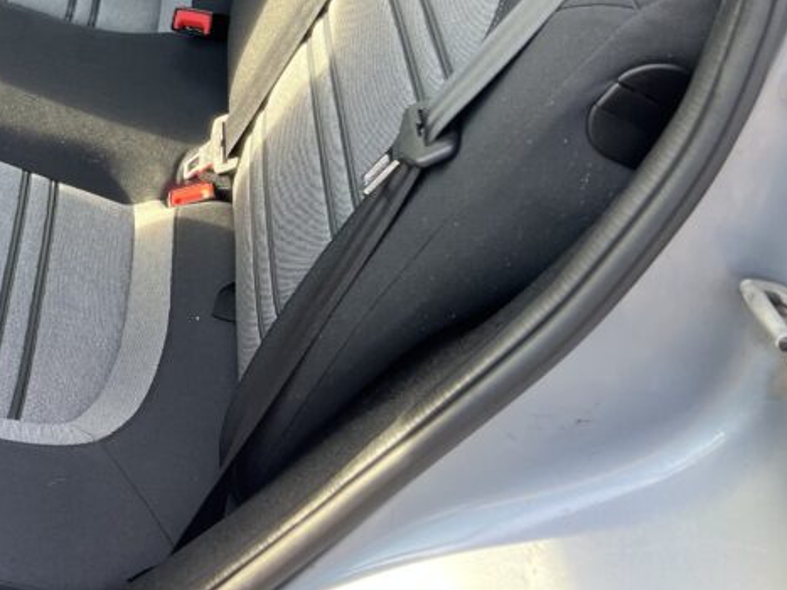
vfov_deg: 24.5
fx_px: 1296
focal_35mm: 57
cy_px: -2
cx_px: -15
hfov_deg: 31.1
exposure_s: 1/121
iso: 64
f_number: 1.5
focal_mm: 5.7
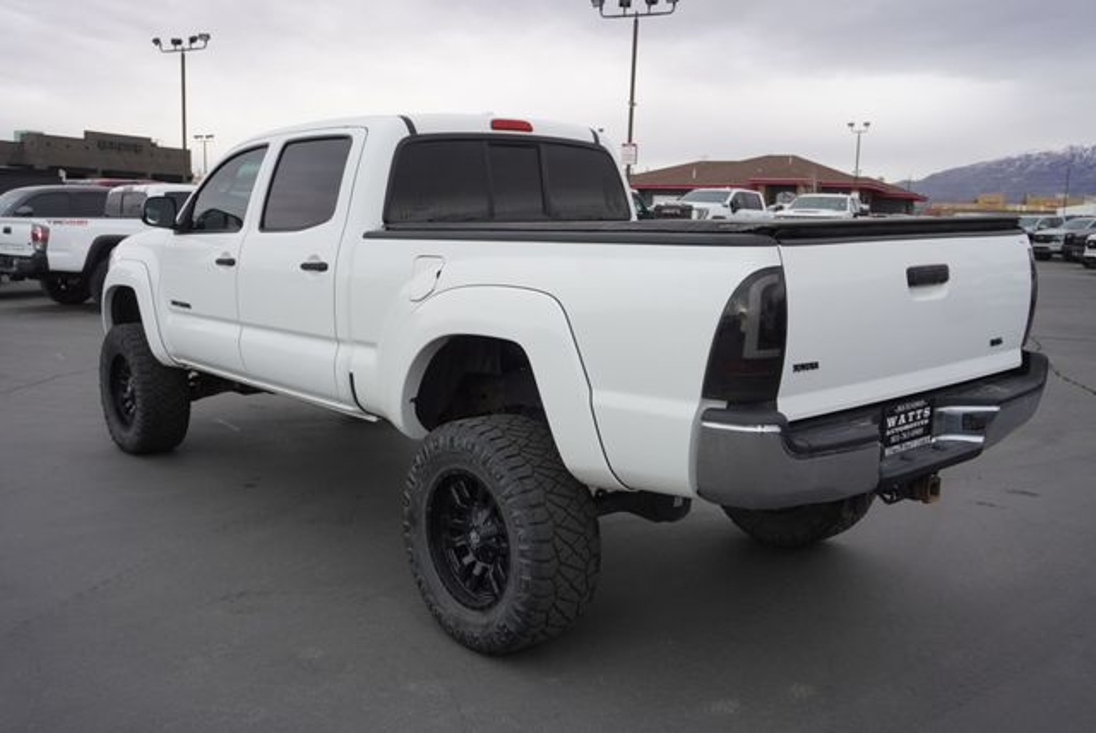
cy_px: 366
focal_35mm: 32
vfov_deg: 41.8
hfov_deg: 59.4
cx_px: 548
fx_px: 960
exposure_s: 1/100
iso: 100
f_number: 5.6
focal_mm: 21
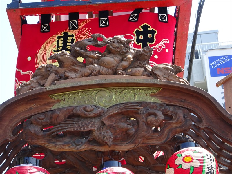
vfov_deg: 14.1
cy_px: 87
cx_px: 116
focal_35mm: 105
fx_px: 704
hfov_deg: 18.7
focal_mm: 17.97
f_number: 5
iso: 100
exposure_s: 1/125
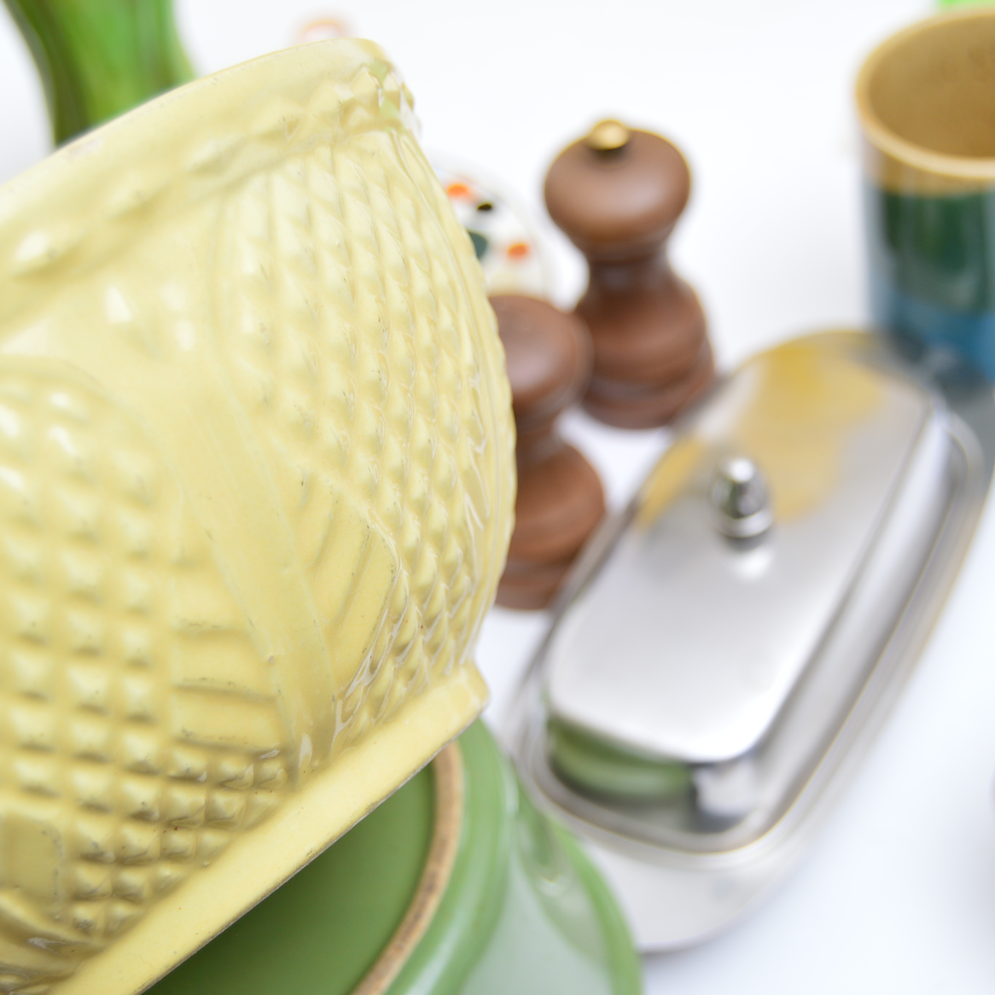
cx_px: 518
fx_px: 2397
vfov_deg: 23.5
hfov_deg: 23.5
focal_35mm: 74
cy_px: 511
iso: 100
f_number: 4.5
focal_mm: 35
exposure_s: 1/100
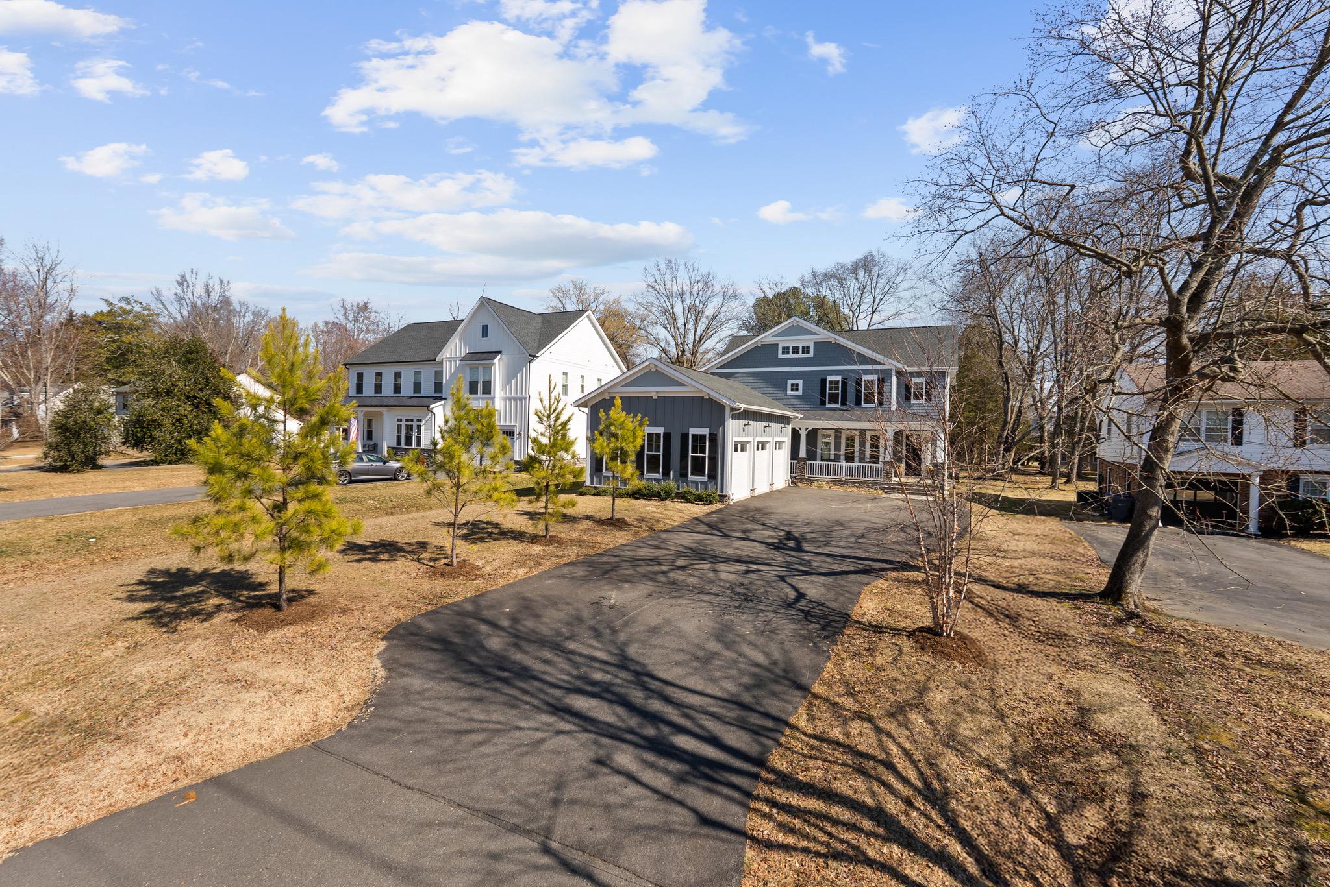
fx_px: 591
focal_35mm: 16
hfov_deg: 96.7
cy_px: 444
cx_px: 665
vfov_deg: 73.8
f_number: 9
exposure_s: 1/125
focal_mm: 16
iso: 80
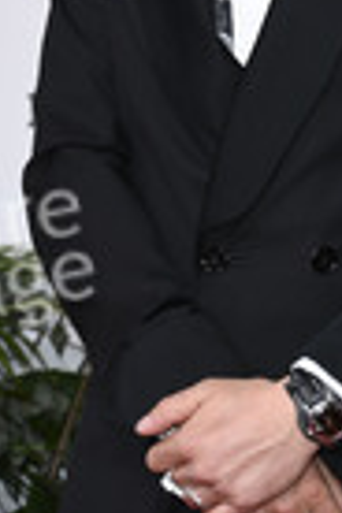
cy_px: 93
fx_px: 3790
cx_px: 309
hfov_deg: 5.2
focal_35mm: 266
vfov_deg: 7.7
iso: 400
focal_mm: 92
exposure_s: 1/250
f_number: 5.6
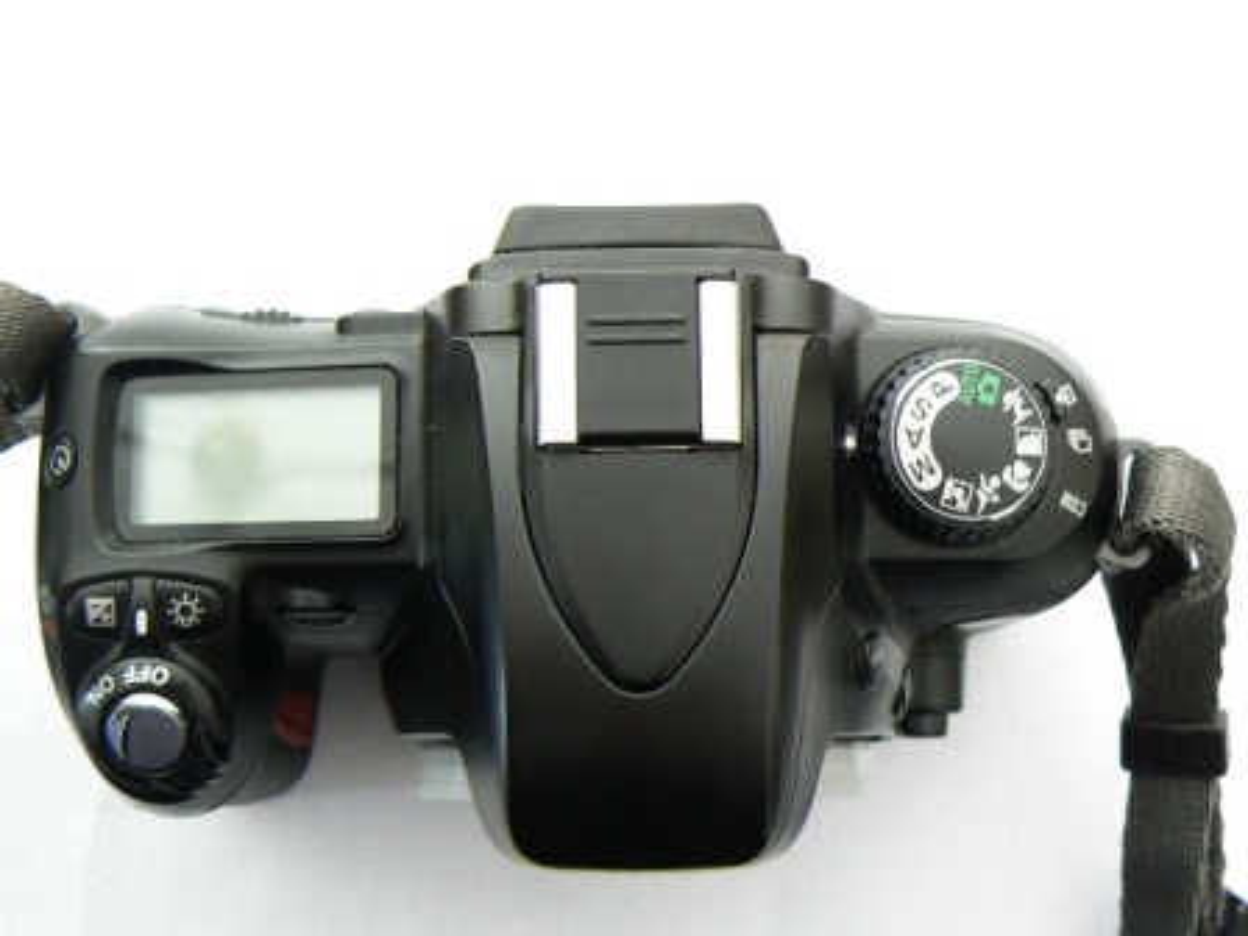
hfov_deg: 38.2
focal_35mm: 50
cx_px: 624
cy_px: 468
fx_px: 1803
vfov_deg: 29.1
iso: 100
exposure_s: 1/5
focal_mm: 6.2
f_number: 2.8
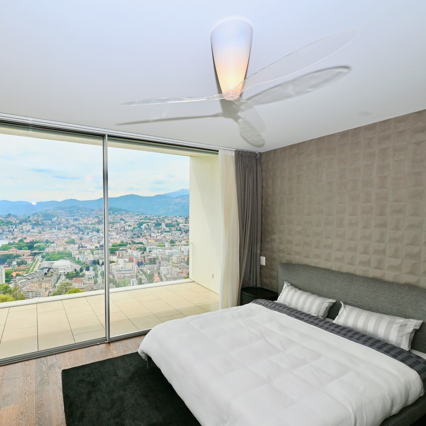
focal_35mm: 18
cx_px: 183
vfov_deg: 80.7
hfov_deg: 80.2
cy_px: 213
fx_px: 251
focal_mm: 14
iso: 100
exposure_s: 1/200
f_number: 8
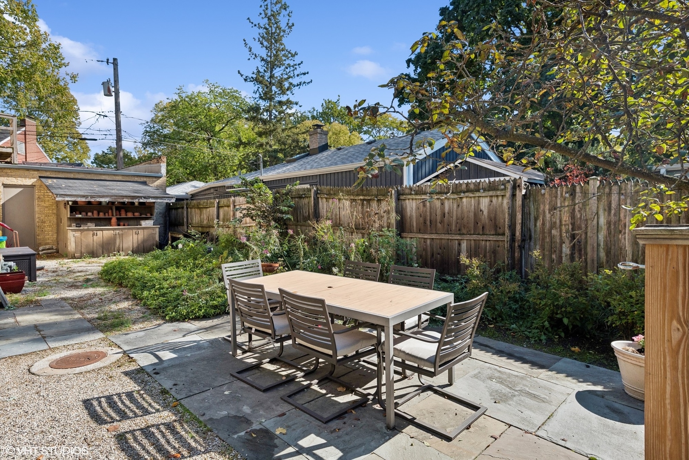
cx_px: 344
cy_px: 230
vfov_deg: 62.0
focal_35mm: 20
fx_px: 383
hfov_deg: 84.0
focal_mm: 20
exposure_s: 1/500
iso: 320
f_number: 8
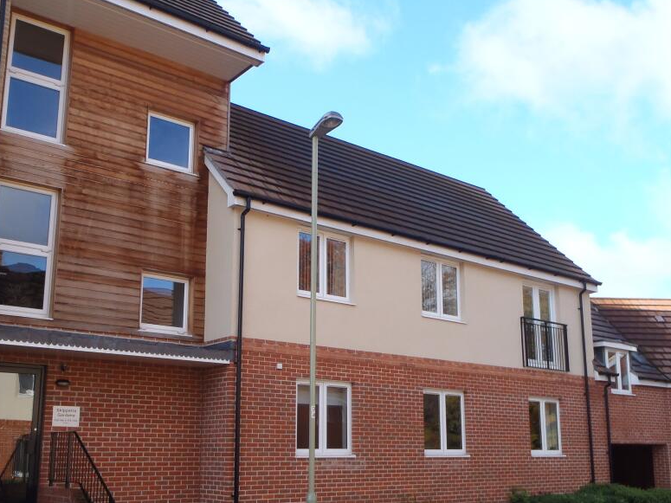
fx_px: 717
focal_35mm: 37
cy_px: 311
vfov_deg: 38.4
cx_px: 324
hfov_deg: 50.1
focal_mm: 5
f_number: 4.5
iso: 80
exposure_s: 1/125
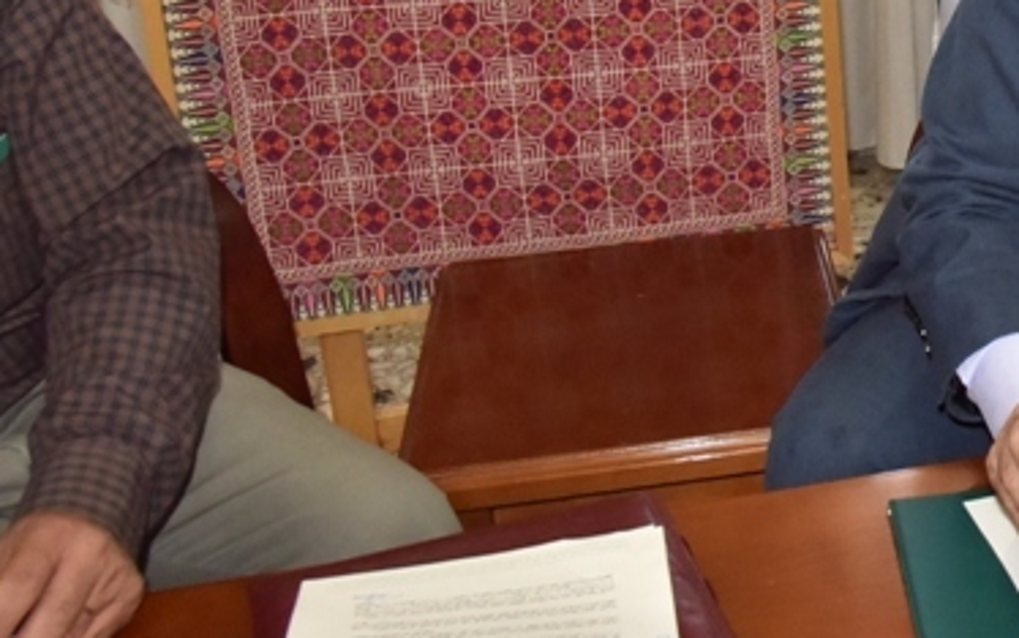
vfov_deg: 19.2
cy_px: 100
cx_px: 1270
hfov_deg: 26.6
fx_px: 1861
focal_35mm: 67
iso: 2500
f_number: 6.3
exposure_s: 1/100
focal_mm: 24
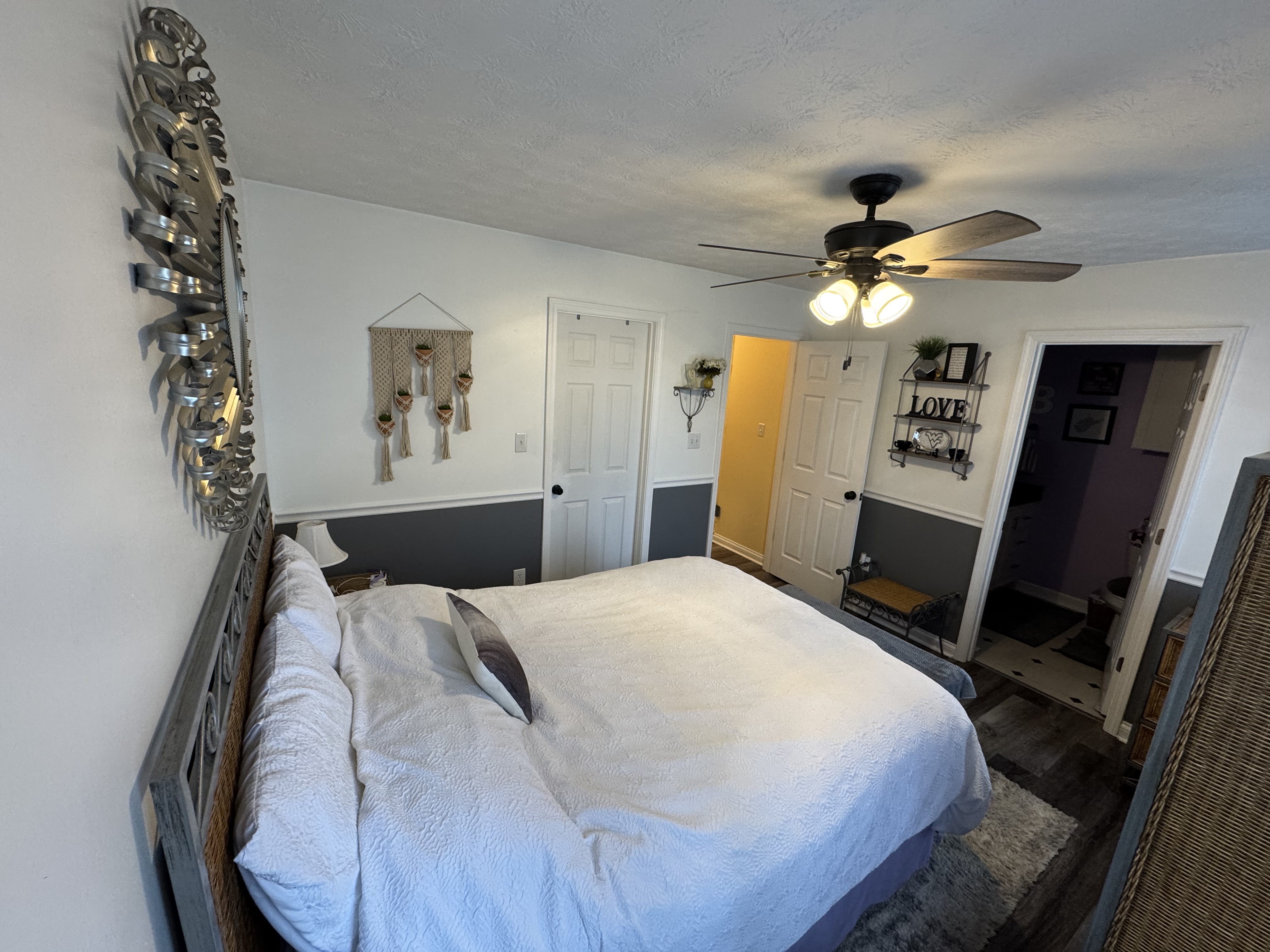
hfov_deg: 102.1
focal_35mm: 14
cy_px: 476
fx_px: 514
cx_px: 635
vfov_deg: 85.7
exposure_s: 1/60
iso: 200
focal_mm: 2.22
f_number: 2.2
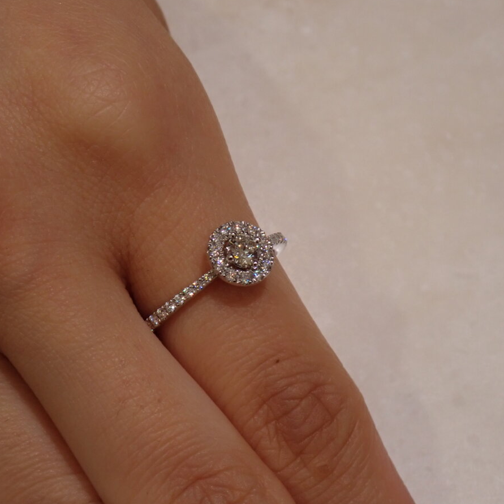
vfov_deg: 14.7
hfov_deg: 14.6
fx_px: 1960
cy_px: 251
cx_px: 227
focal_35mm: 119
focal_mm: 18
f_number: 4.9
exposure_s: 1/100
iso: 250
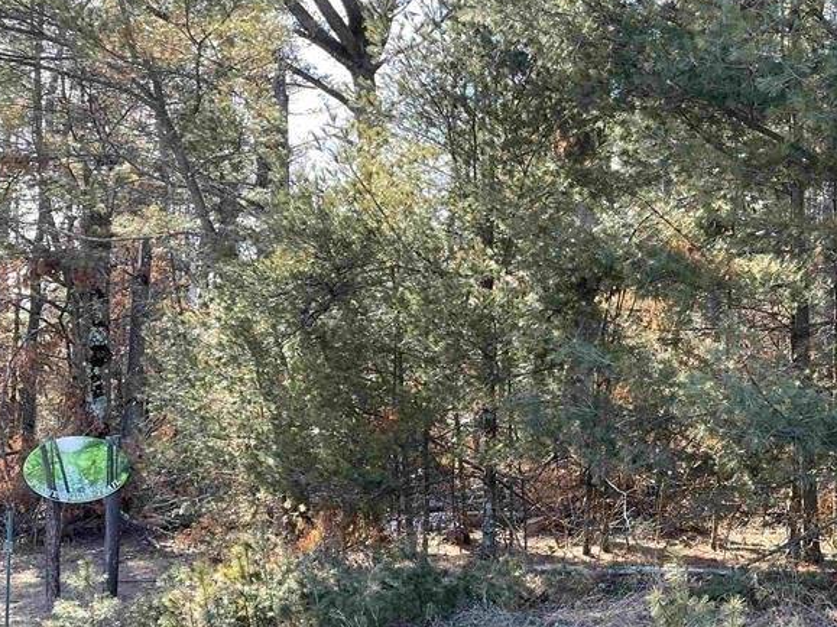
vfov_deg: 31.5
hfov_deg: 39.8
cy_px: 351
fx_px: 1112
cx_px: 653
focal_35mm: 46
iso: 32
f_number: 1.6
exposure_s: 1/225
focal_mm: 5.1
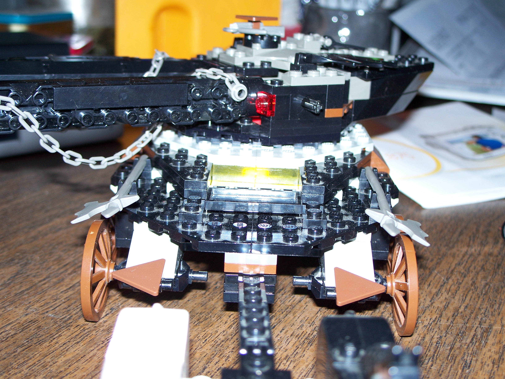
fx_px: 744
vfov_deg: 28.6
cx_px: 252
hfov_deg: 37.5
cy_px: 190
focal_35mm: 51
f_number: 3.2
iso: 80
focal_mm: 10.7
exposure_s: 1/80
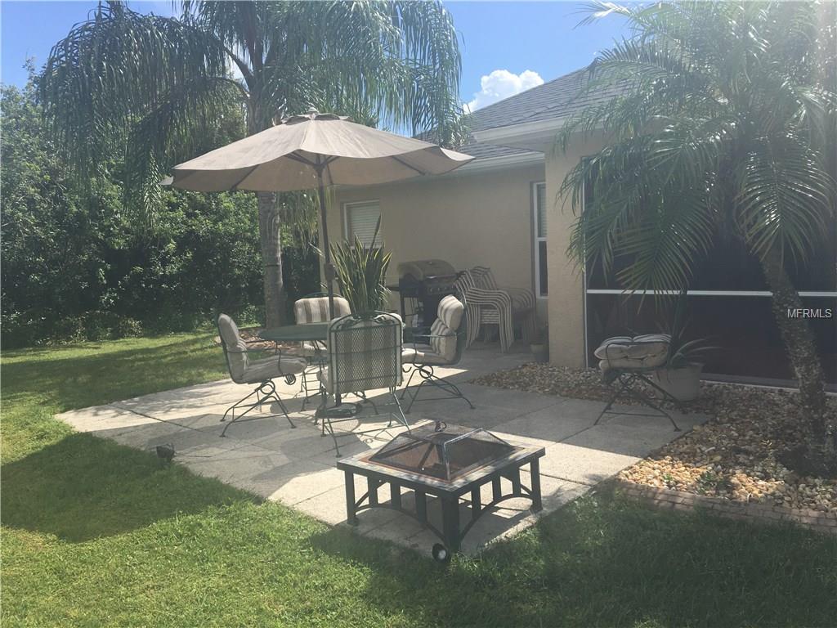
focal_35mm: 29
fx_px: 701
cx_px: 418
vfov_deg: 48.2
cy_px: 314
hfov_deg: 61.7
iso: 25
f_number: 2.2
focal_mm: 4.15
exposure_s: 1/1637
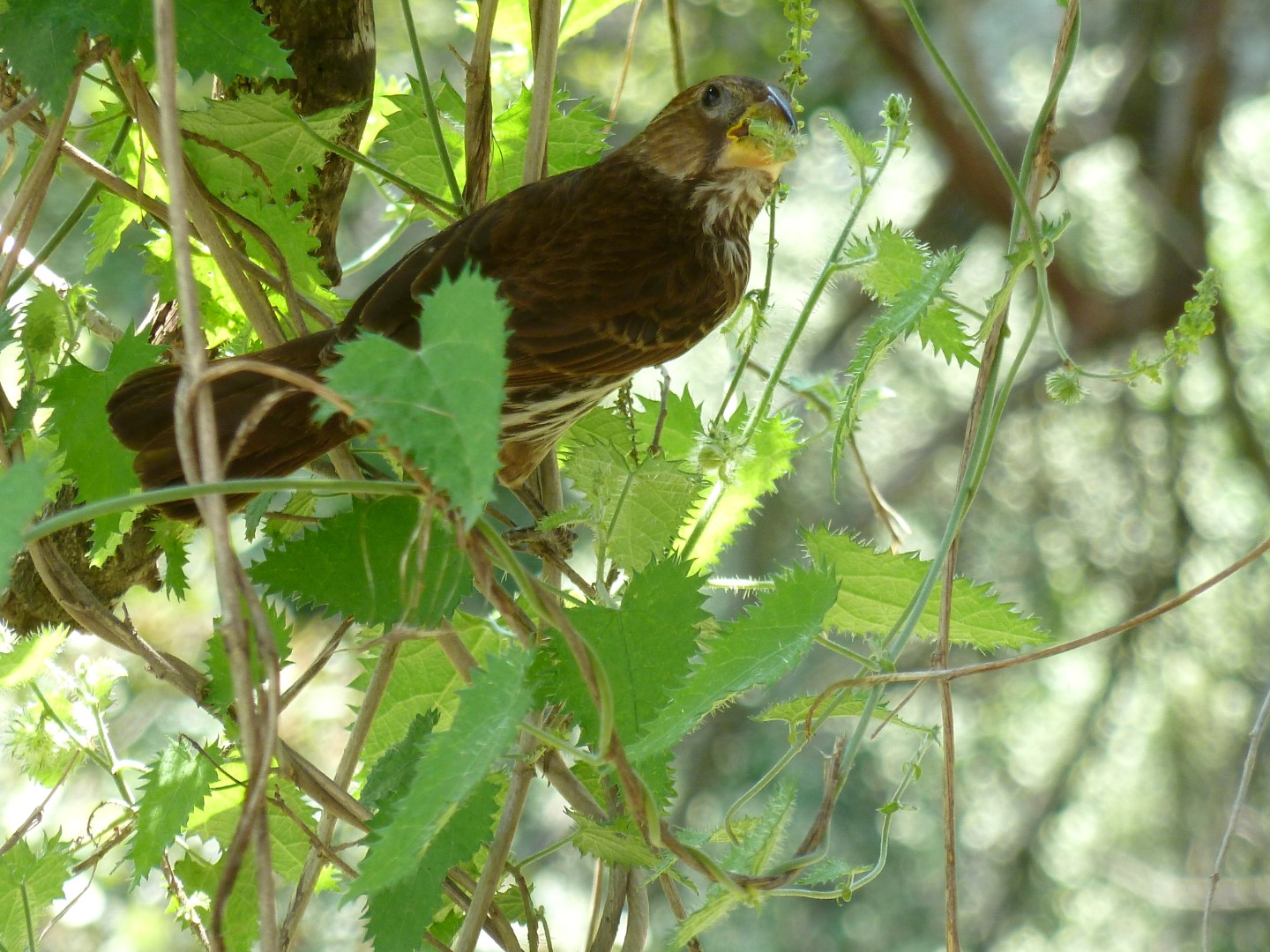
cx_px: 635
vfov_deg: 3.7
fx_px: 14639
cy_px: 476
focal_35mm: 399
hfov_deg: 5.0
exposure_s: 1/60
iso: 125
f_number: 4.9
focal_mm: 49.2
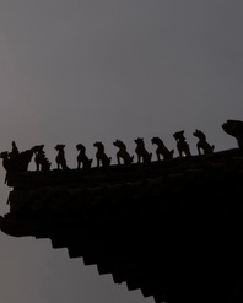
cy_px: 192
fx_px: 2442
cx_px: 178
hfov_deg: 5.7
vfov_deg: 7.1
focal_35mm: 272
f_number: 22
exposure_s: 1/500
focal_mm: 70
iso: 160
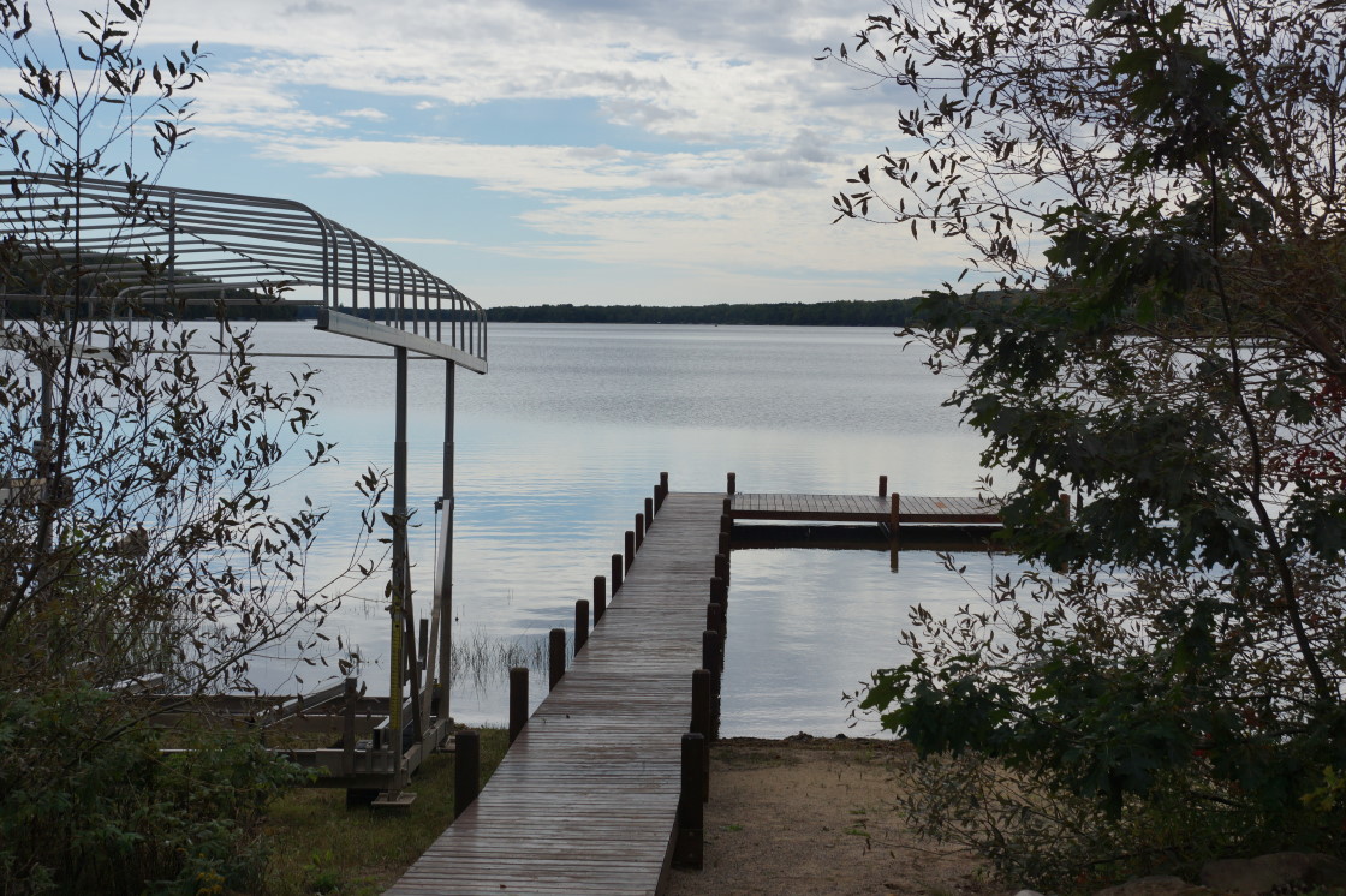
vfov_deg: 25.7
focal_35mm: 52
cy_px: 448
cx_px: 673
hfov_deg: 37.9
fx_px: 1962
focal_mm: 35
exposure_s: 1/200
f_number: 8
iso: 100
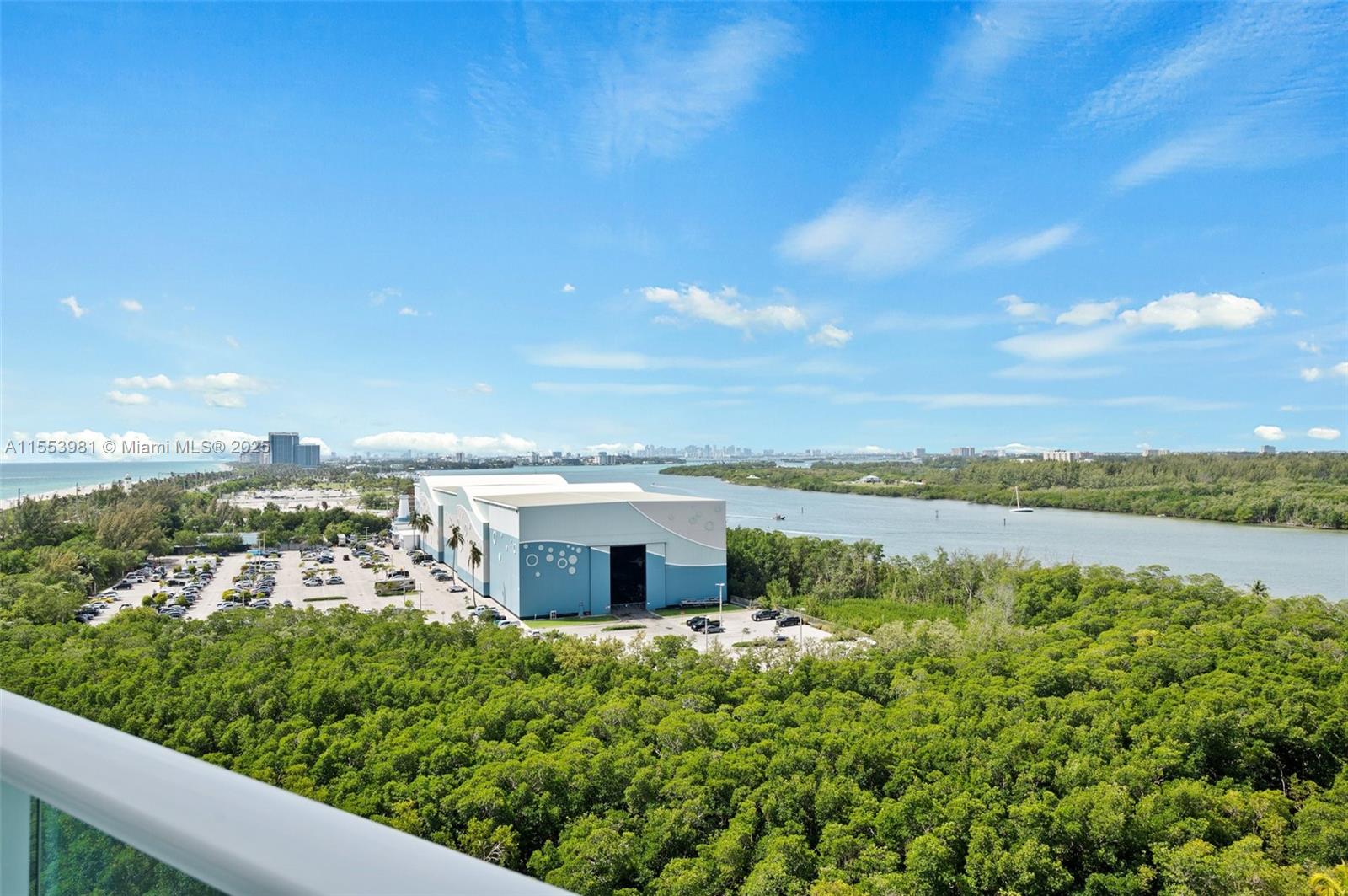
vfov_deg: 53.0
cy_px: 448
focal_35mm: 24
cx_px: 674
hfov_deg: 73.8
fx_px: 898
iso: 200
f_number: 8
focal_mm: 24
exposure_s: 1/500
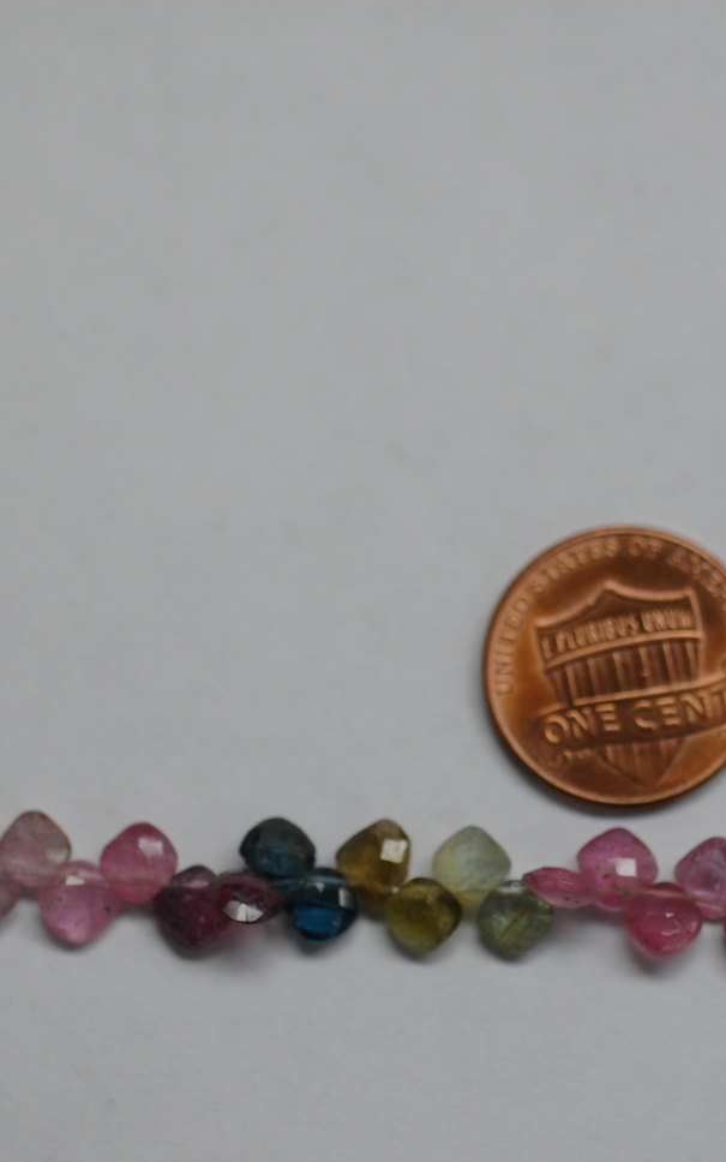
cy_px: 586
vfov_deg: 14.7
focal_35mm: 142
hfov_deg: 9.2
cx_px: 574
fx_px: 4495
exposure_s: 1/200
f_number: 3.3
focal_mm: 60
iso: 400
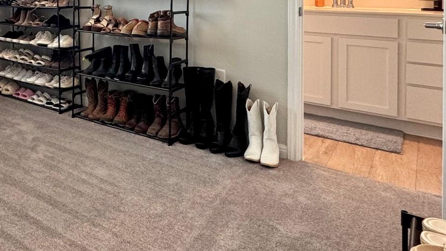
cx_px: 5
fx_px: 402
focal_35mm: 34
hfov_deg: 48.3
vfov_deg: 31.2
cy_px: -19
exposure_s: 1/120
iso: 160
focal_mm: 2.22
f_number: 2.2
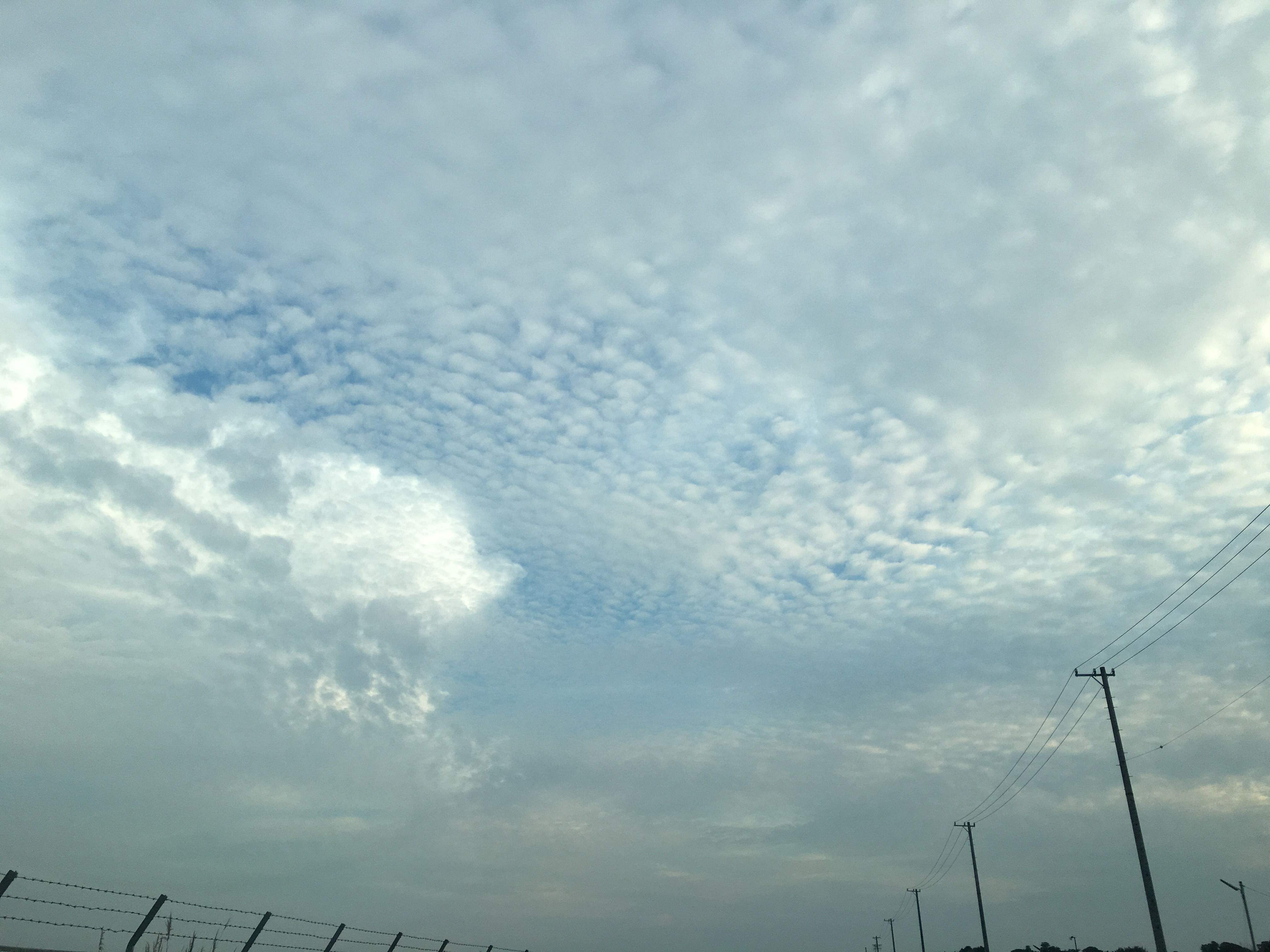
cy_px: 476
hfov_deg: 61.7
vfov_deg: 48.2
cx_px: 635
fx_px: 1064
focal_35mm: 29
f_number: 2.2
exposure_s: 1/641
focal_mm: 4.15
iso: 25
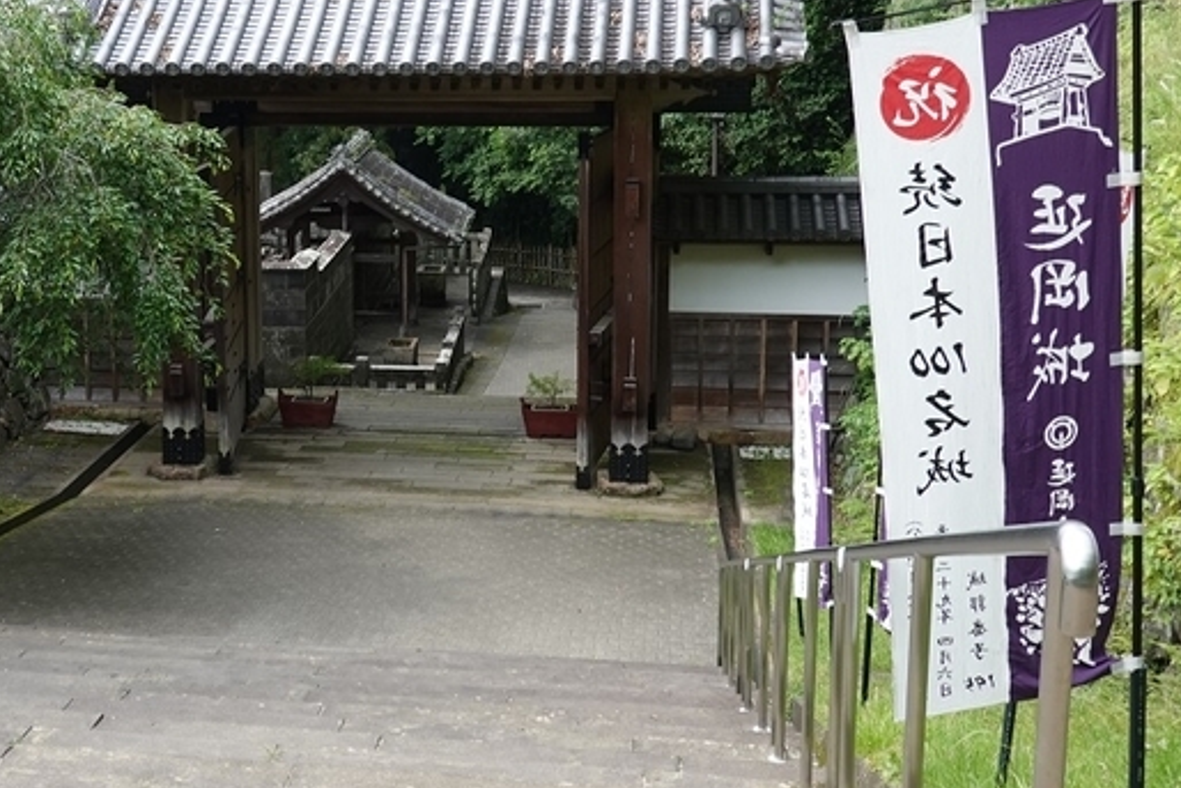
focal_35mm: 56
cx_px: 285
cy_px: 278
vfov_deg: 24.1
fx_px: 1838
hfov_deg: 34.8
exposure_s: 1/160
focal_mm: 9
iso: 125
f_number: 4.5
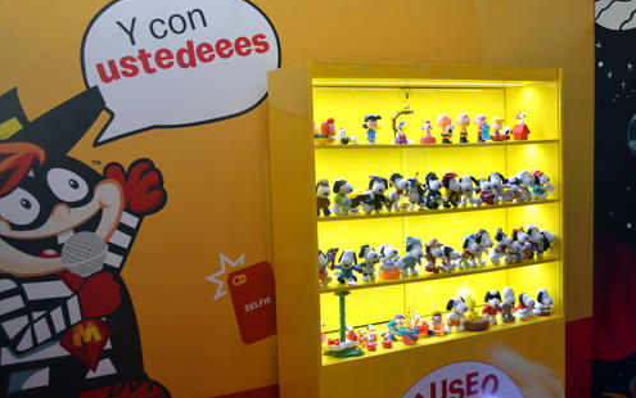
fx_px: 642
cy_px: 189
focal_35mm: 37
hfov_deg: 52.7
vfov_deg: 34.5
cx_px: 320
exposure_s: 1/60
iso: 400
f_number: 4
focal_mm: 24
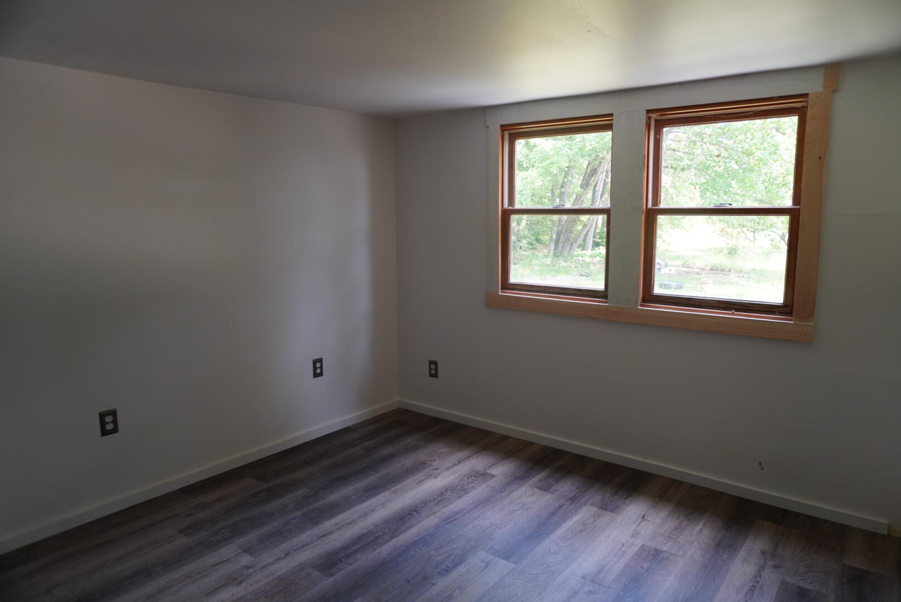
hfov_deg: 73.7
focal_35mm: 24
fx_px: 601
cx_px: 450
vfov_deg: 53.2
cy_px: 301
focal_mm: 16
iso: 200
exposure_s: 1/60
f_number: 4
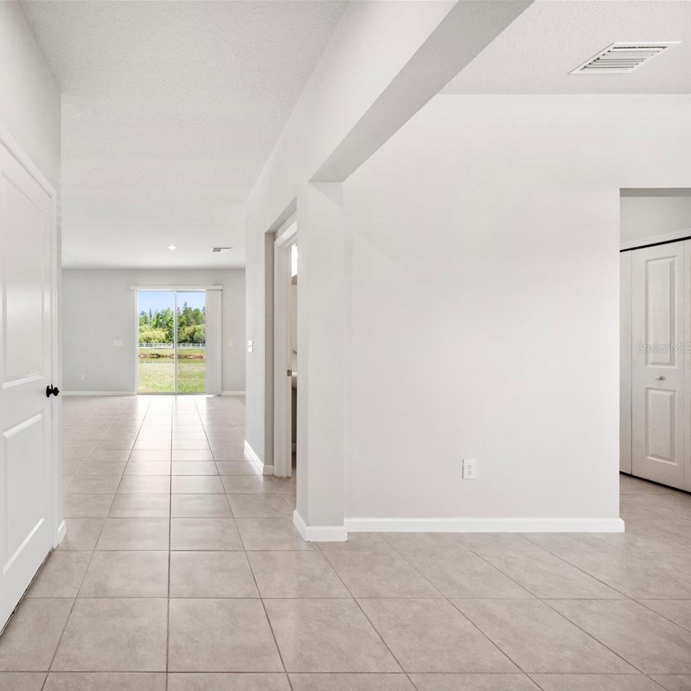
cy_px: 348
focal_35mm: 18
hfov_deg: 74.9
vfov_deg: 80.7
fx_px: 407
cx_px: 172
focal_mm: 14
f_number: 6.3
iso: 250
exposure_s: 1/100
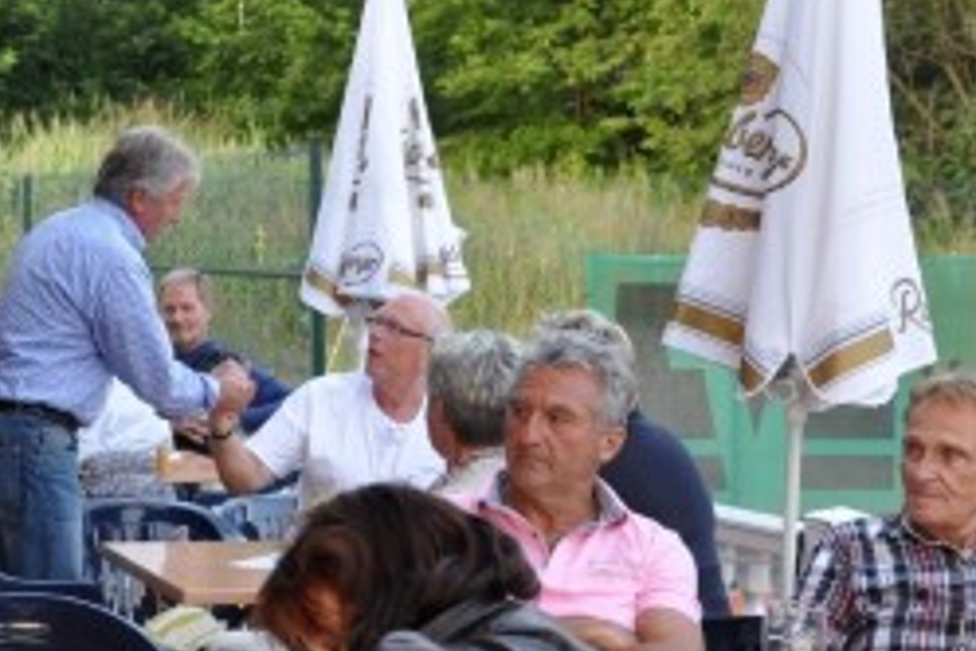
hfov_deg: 21.4
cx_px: 165
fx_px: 2548
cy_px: 286
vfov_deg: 14.5
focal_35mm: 94
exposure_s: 1/80
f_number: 4.5
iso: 400
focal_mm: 26
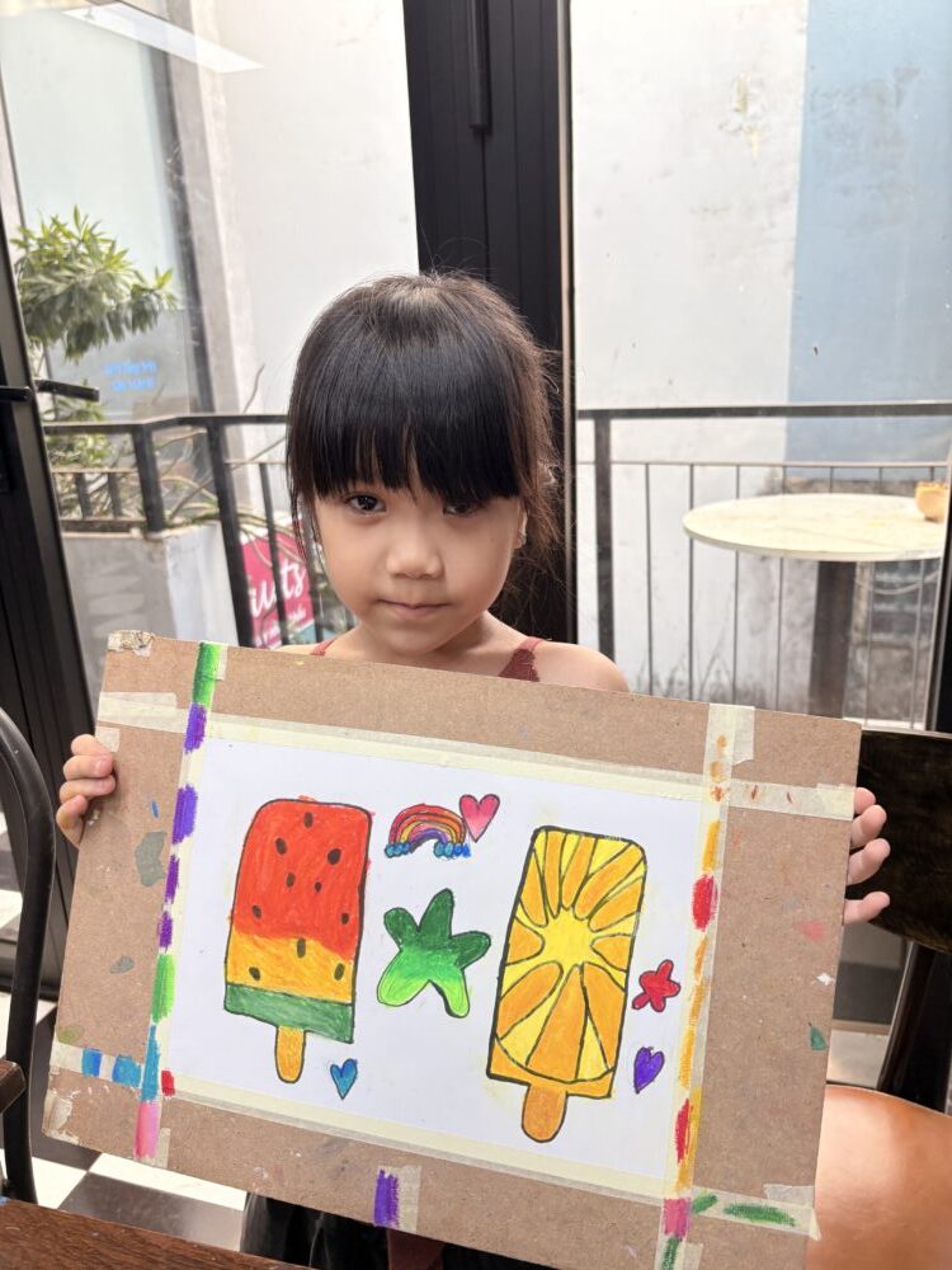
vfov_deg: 67.3
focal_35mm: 26
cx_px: 476
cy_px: 635
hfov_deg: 53.1
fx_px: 953
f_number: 1.6
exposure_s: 1/201
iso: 100
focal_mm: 5.96
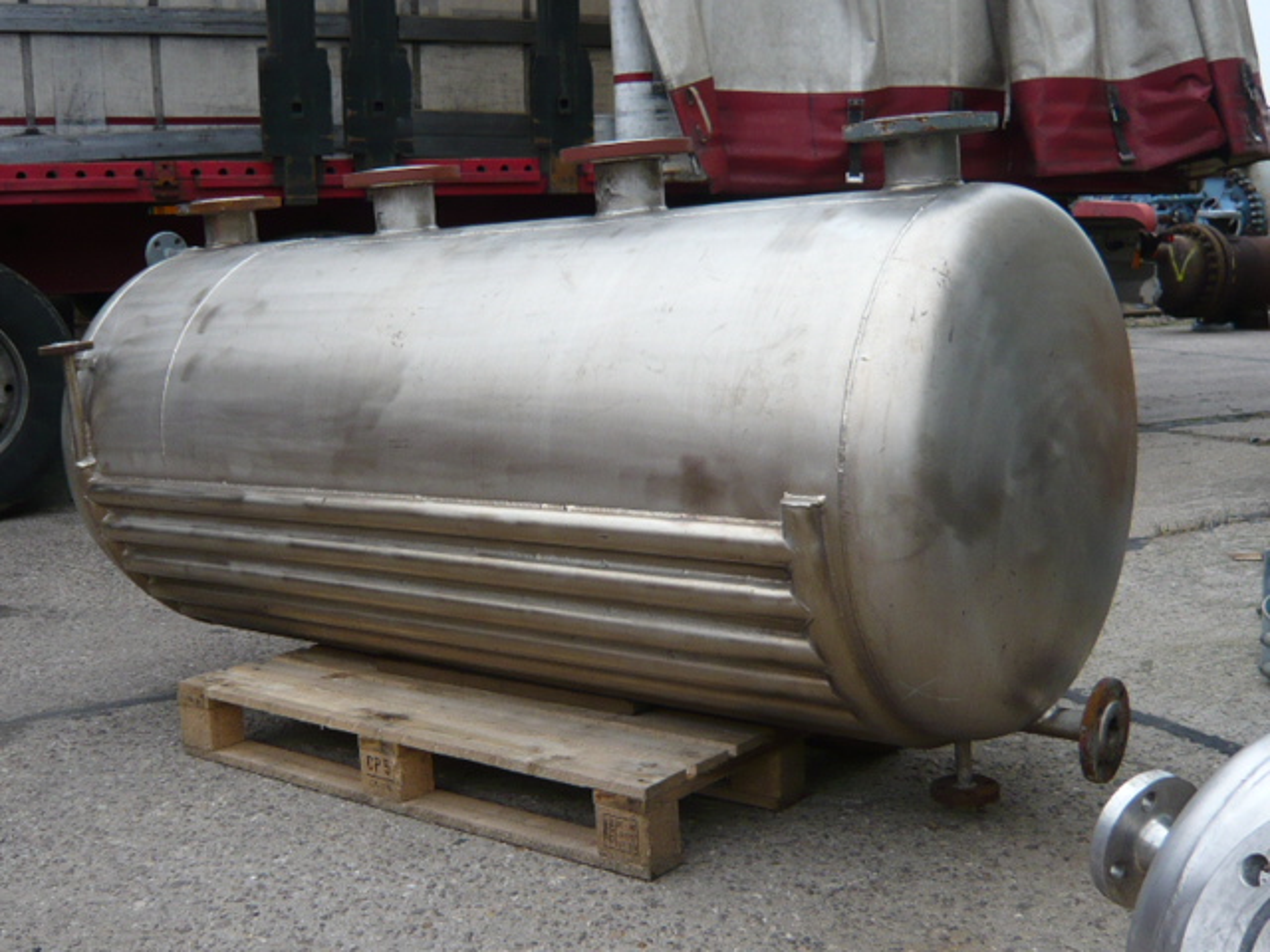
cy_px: 476
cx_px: 635
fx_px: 1468
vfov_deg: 36.0
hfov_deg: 46.8
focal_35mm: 40
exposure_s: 1/250
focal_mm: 4.6
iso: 100
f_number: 2.8
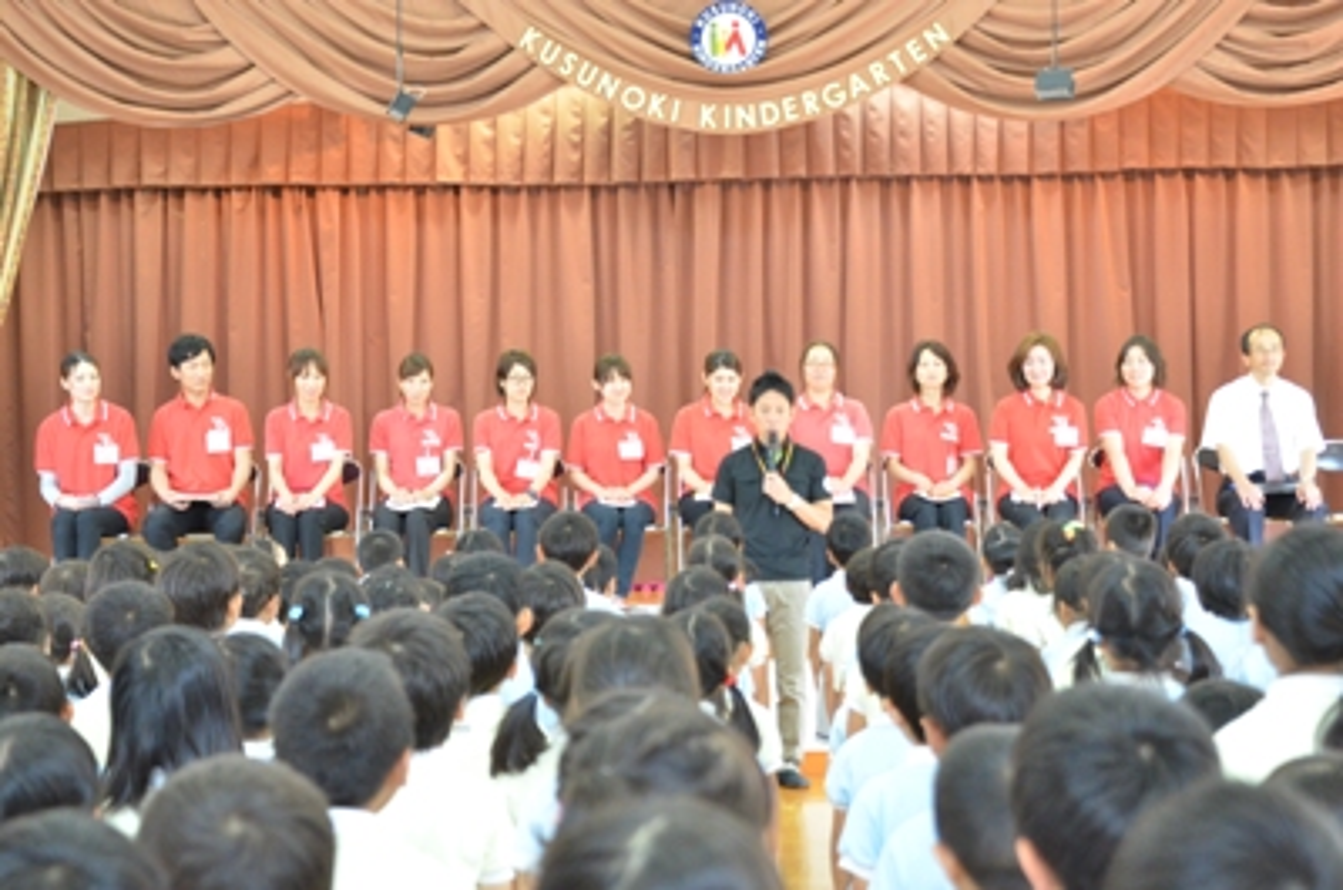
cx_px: 672
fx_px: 2681
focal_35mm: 72
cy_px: 445
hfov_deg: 28.1
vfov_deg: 18.8
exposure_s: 1/50
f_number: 4.2
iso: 3200
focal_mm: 48
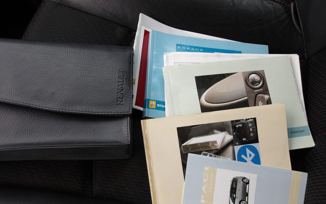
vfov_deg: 42.9
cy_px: 123
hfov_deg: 64.6
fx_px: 258
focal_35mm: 29
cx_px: 163
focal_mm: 4.9
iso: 100
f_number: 3
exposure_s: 1/86
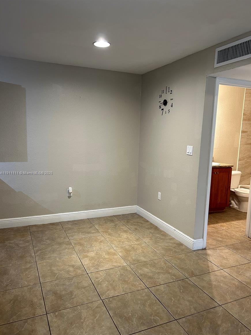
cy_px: 173
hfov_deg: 51.3
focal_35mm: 27
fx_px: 261
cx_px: 130
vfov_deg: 65.3
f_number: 1.5
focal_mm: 5.7
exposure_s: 1/60
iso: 200
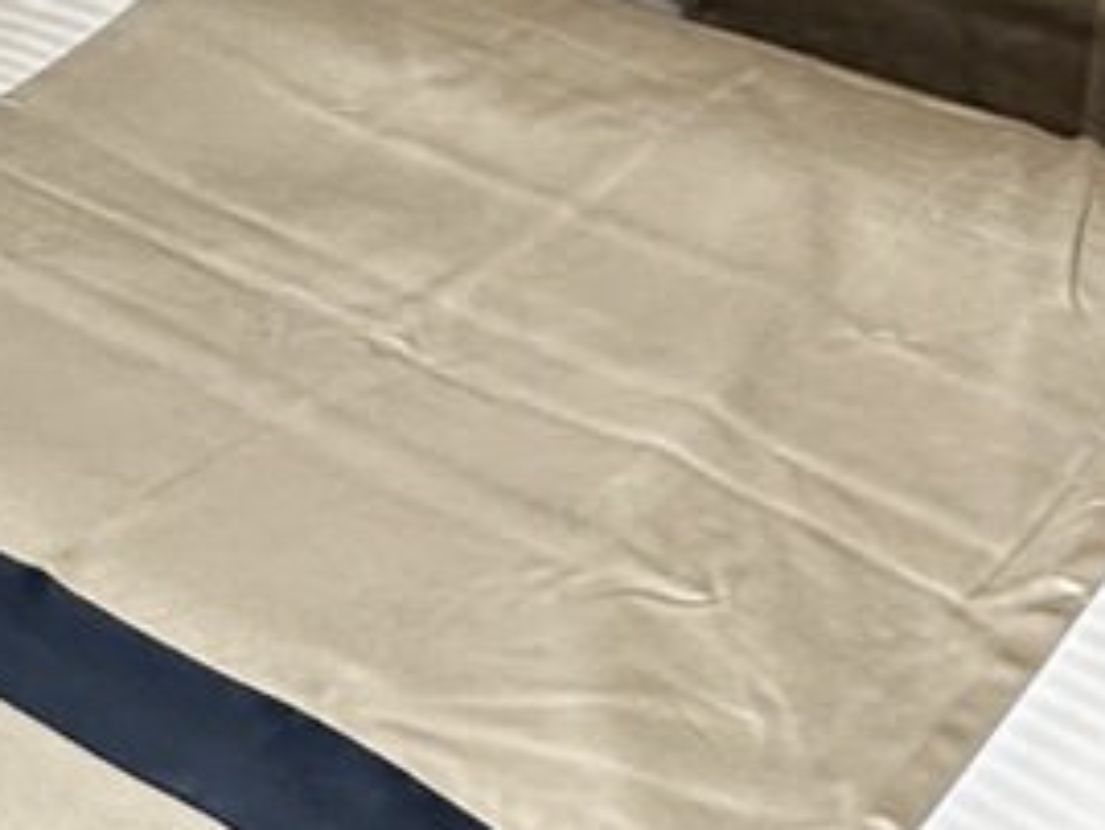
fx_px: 2395
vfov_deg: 18.7
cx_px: 173
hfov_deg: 25.4
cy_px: -136
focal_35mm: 75
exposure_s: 1/50
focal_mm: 2.22
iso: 500
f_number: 2.2
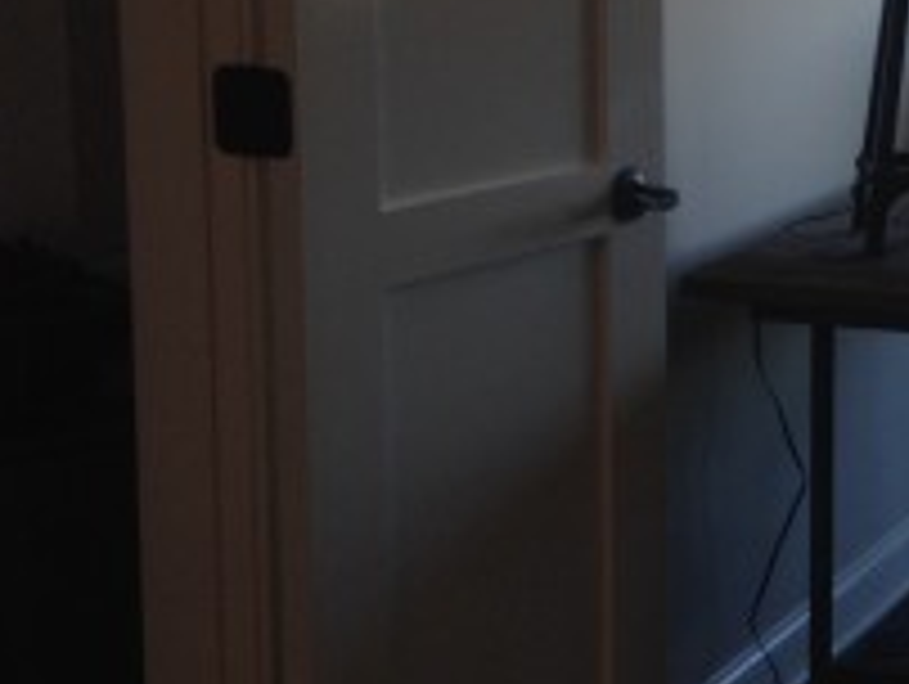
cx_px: 1224
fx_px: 2576
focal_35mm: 98
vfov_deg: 15.1
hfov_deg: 18.4
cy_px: 184
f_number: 2.4
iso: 50
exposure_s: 1/40
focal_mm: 4.12
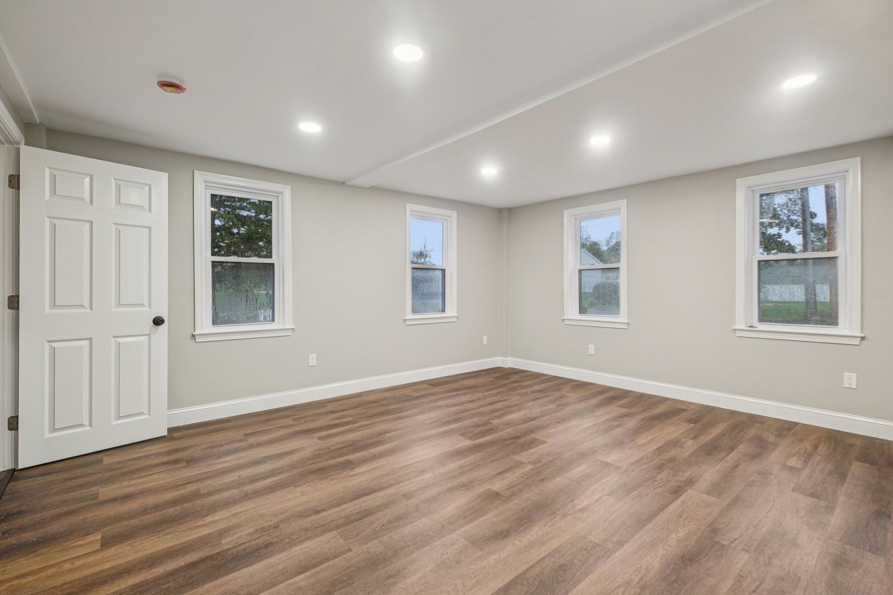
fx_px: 372
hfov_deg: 100.4
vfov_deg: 77.3
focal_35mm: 15
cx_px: 446
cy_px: 298
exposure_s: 1/13
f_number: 5.6
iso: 400
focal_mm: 10
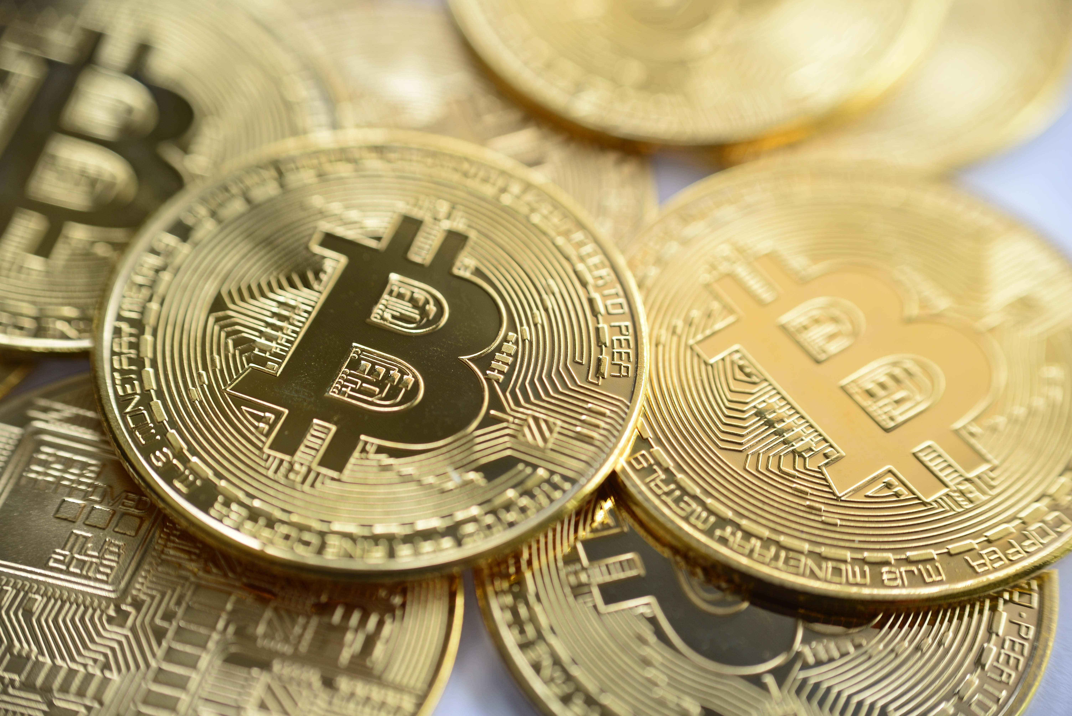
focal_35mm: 50
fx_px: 1489
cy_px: 358
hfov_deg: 39.6
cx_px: 536
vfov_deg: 27.0
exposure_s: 1/80
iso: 250
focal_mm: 50
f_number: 5
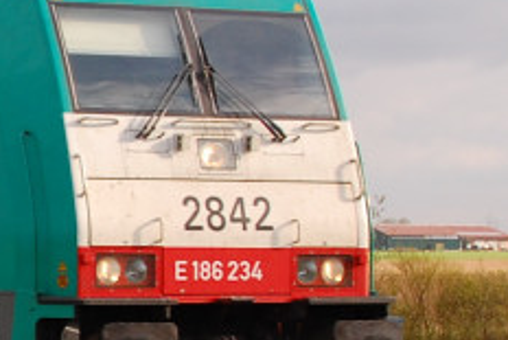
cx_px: -217
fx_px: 2333
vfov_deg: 8.3
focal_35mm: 165
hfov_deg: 12.0
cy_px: 262
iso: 400
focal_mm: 25
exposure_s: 1/500
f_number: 7.1
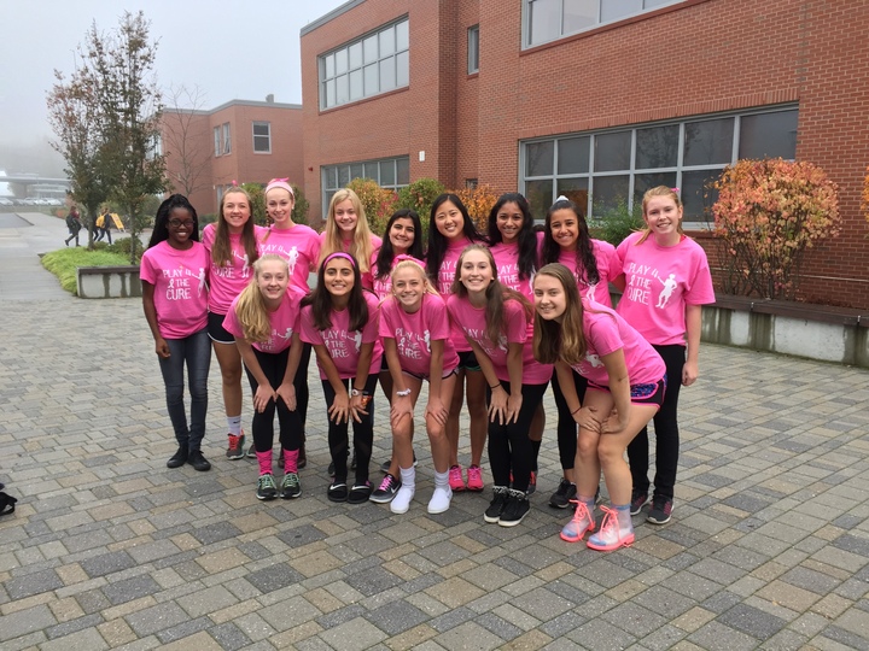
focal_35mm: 29
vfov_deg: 48.2
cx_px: 434
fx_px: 728
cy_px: 326
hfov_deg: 61.7
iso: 40
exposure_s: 1/120
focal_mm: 4.15
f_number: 2.2
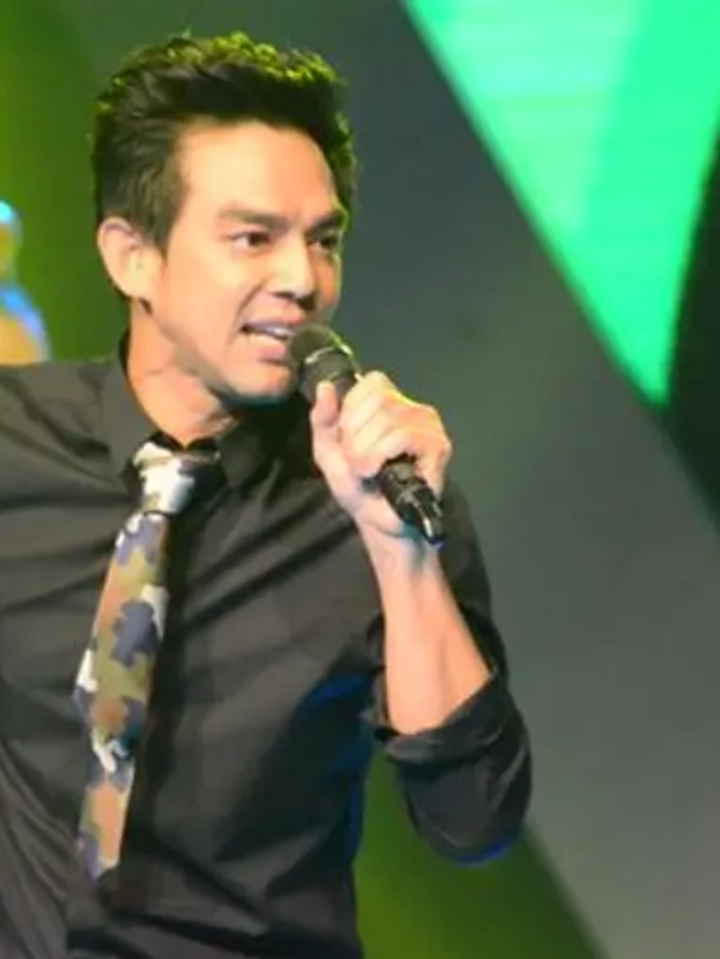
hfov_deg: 2.3
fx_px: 18185
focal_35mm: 656
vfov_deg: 3.0
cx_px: 178
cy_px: 480
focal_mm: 300
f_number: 5.6
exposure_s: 1/250
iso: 6400
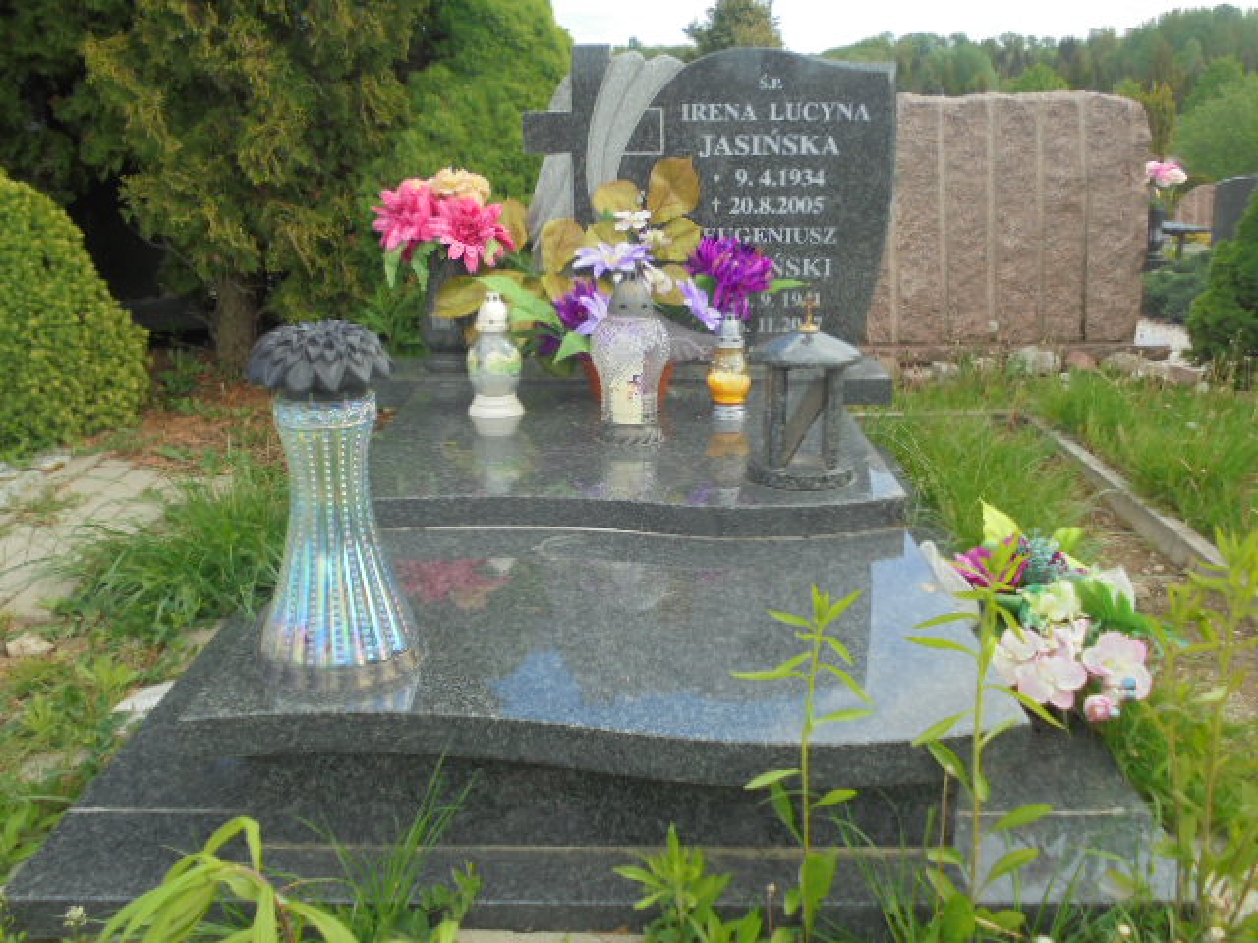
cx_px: 629
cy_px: 472
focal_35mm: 34
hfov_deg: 54.0
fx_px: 1236
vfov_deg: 41.8
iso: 100
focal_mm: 6.1
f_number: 4
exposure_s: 1/250
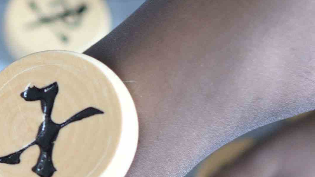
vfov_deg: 7.6
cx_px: -211
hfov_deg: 12.6
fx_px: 1320
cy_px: 239
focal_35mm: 158
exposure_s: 1/160
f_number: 3.2
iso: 800
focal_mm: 35
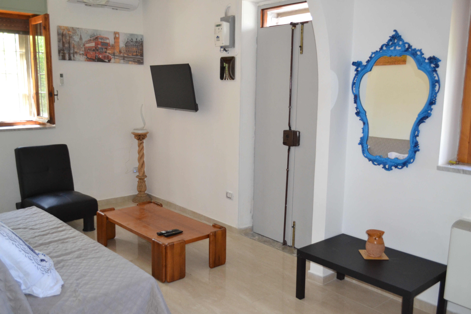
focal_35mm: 33
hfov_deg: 57.2
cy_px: 157
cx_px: 236
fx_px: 432
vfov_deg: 40.0
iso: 1600
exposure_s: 1/60
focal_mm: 22
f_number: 3.8
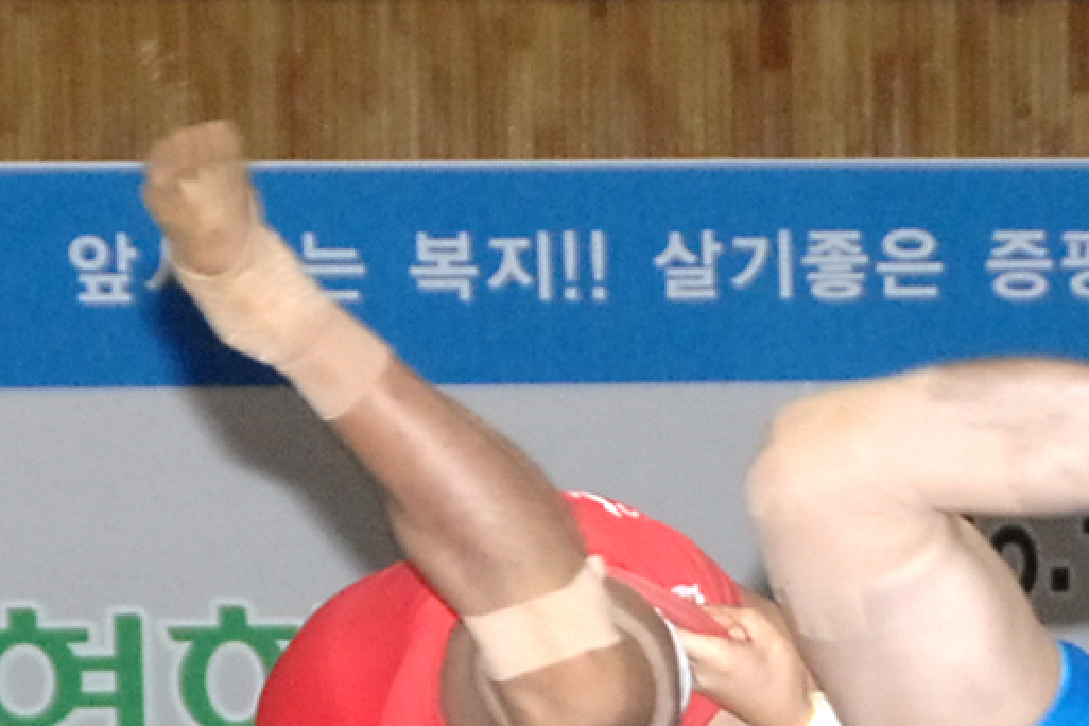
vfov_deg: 3.1
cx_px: 853
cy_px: 766
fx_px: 13248
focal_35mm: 438
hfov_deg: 4.7
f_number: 5
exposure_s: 1/200
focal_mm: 70
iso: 800
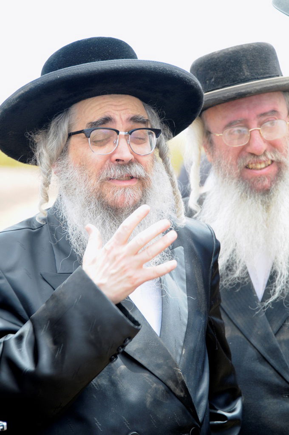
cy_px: 218
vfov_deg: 9.2
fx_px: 2717
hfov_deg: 6.1
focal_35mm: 225
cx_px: 144
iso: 250
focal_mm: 150
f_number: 5.6
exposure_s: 1/60
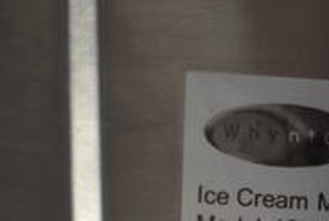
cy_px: 329
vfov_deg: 10.7
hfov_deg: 15.1
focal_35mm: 125
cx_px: 502
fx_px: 1142
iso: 1400
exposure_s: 1/40
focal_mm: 25
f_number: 4
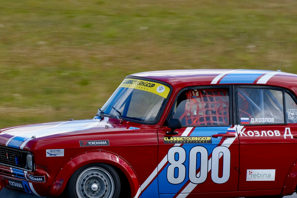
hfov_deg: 4.0
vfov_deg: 2.7
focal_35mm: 517
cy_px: 113
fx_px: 4266
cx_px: 186
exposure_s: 1/250
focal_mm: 206.5
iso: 160
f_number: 6.4
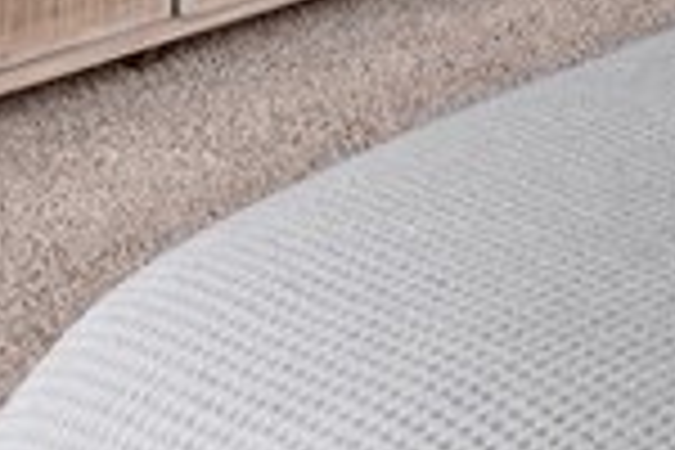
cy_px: -803
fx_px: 2044
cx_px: 774
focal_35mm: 109
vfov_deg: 10.1
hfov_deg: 18.0
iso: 125
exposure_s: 1/3
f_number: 7.1
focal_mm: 16
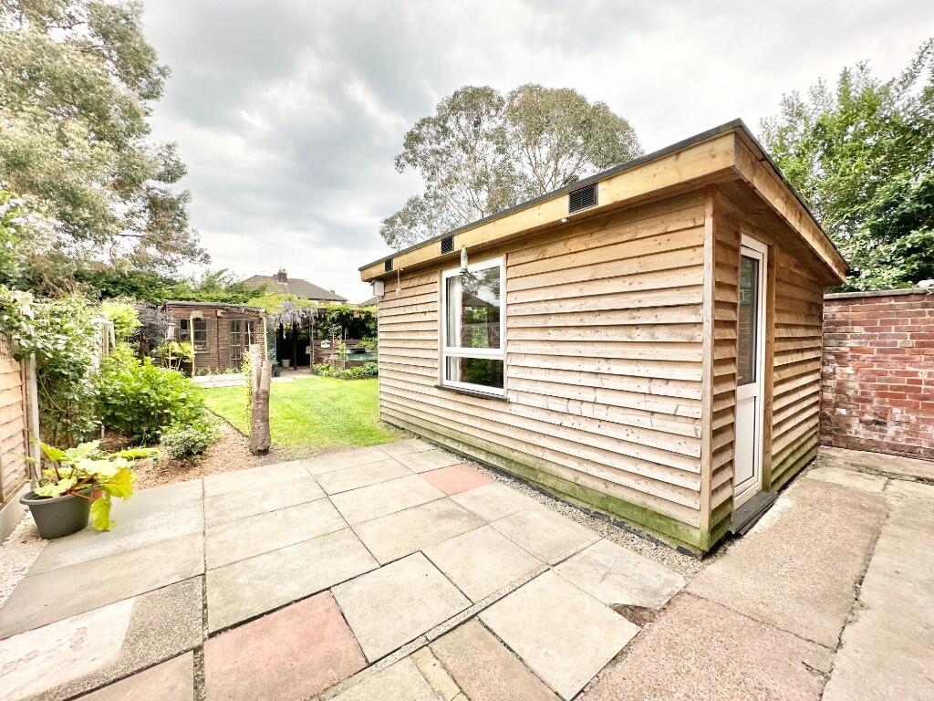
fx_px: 378
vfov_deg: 85.7
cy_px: 350
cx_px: 467
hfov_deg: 102.1
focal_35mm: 14
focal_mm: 2.22
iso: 40
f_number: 2.2
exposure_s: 1/365
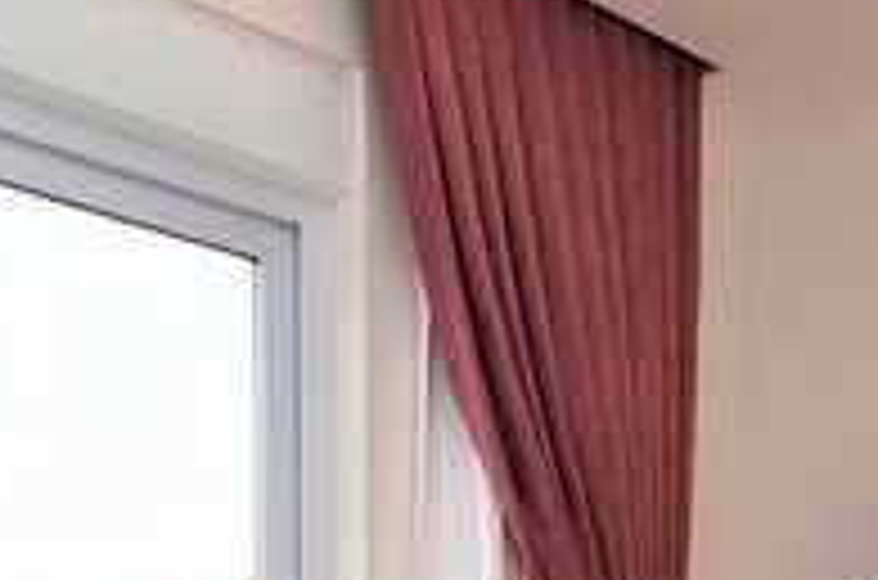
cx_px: 421
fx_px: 1630
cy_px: 935
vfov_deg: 17.6
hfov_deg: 30.1
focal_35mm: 67
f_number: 5.6
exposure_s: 1/125
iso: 125
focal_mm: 12
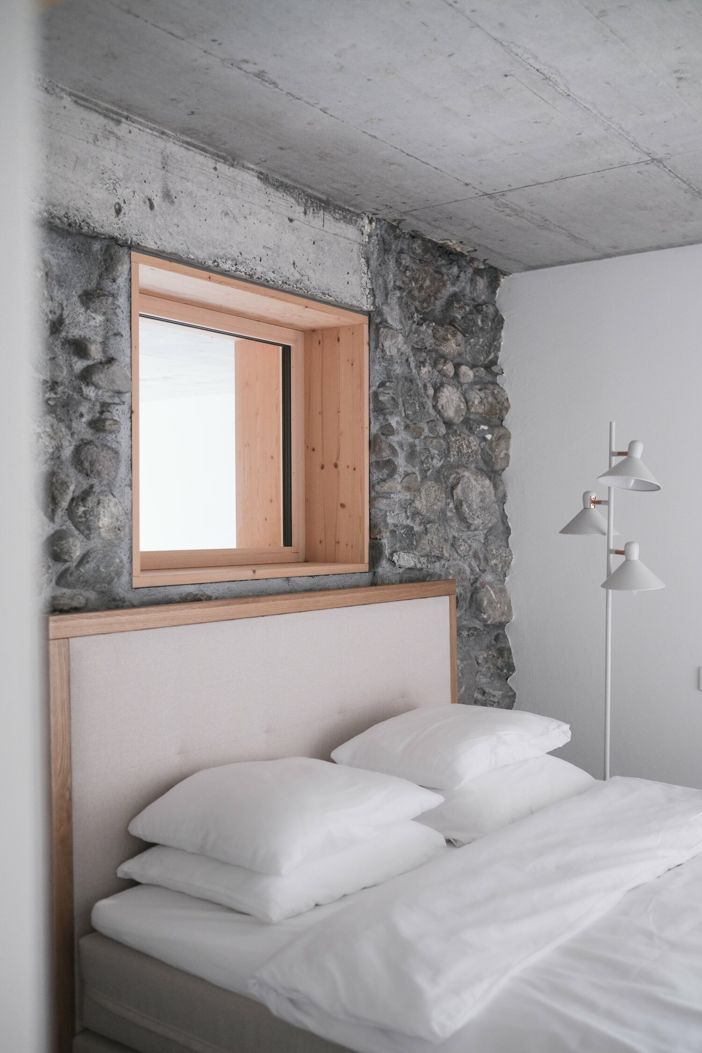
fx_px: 1024
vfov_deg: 54.4
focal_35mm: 35
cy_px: 526
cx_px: 351
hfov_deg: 37.9
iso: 800
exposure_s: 1/125
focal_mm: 23
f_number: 2
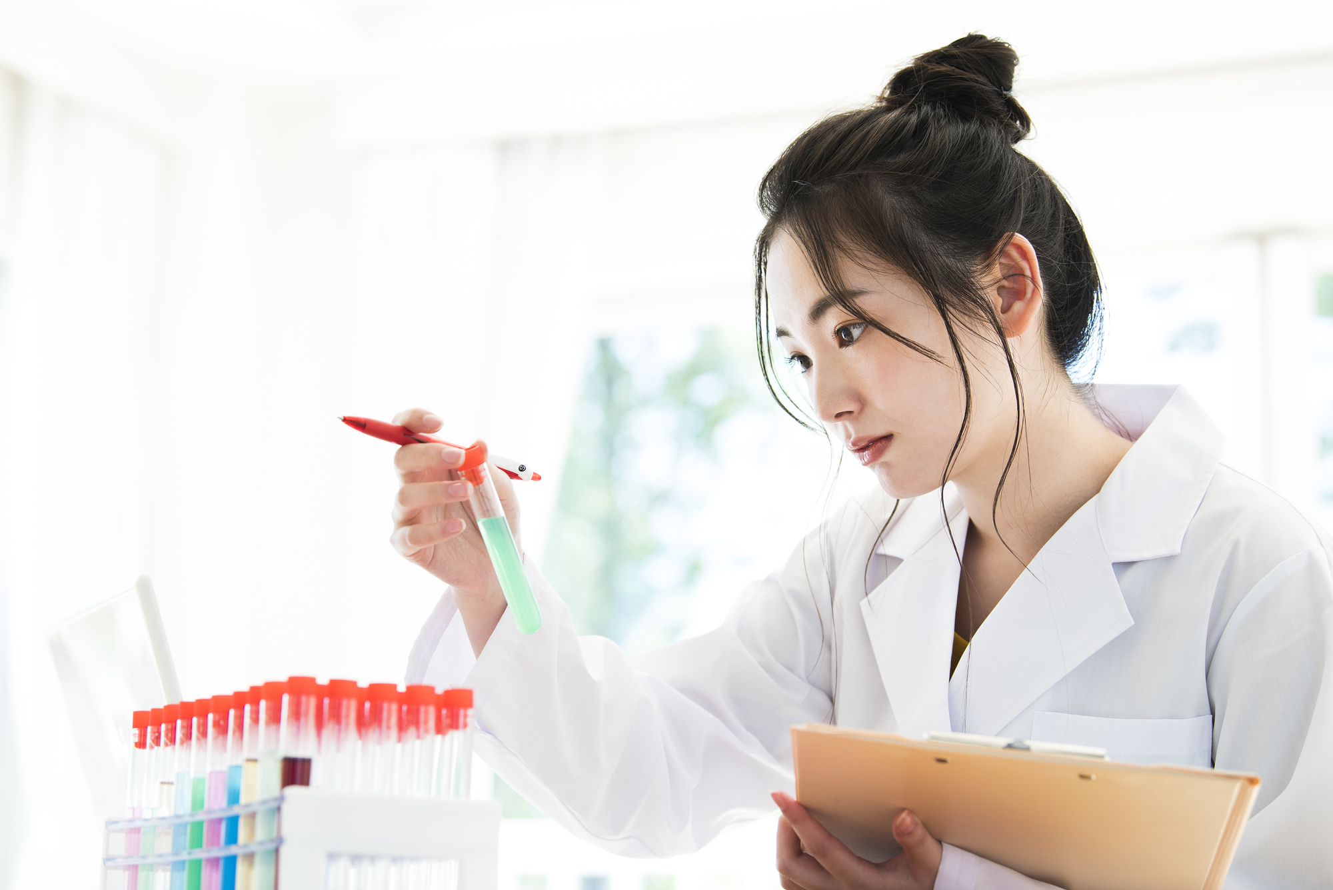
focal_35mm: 75
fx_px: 2778
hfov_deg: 27.0
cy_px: 445
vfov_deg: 18.2
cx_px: 666
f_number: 4
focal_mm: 75
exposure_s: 1/200
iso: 250
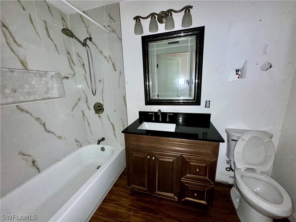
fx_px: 120
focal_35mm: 14
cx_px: 148
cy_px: 111
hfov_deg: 102.1
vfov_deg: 85.7
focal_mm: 2.22
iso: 200
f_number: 2.2
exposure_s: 1/50
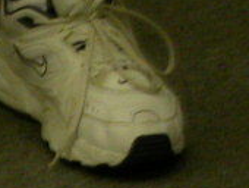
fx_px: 6461
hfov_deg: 2.2
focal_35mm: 897
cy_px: 514
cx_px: -103
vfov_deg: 1.7
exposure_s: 1/10.4
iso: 100
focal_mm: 30.8
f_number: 5
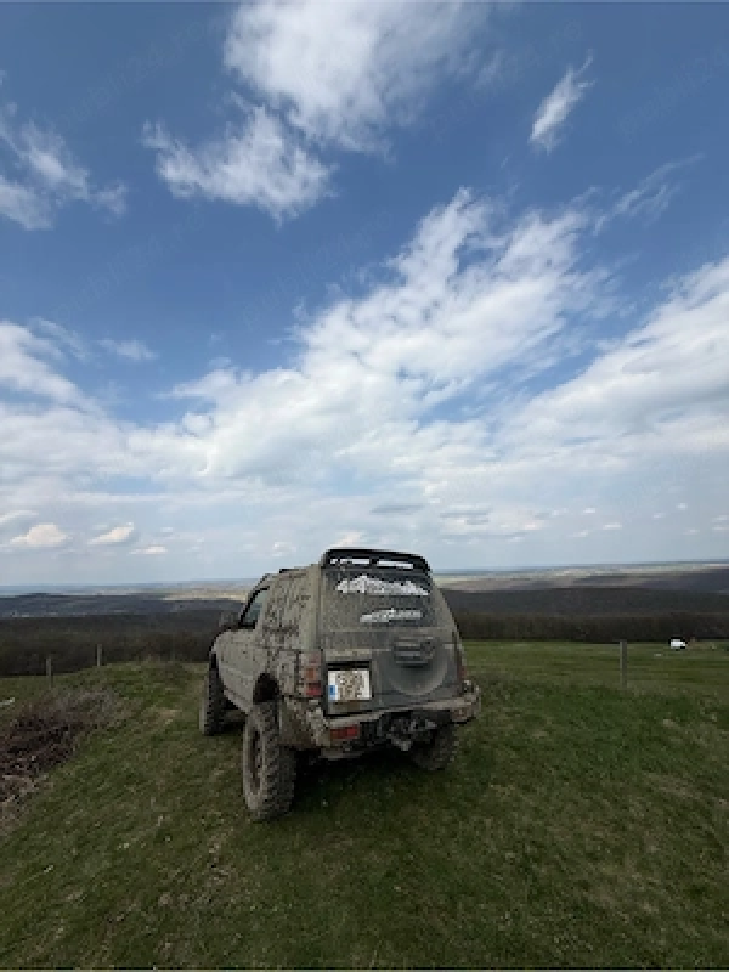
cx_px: 364
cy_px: 486
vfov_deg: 102.1
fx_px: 393
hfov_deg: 85.7
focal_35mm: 14
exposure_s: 1/4425
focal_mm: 2.22
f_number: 2.2
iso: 50
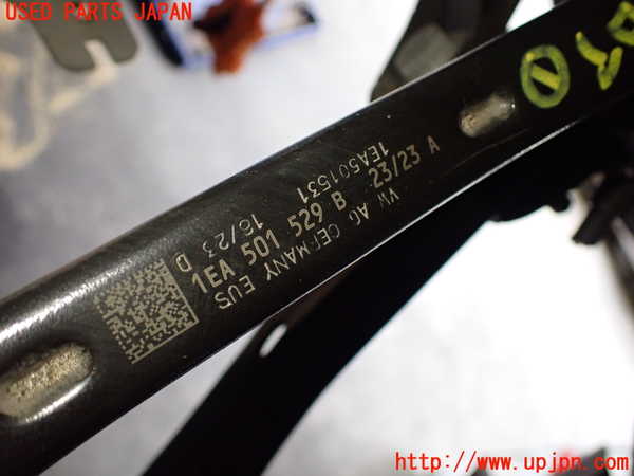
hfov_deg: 60.0
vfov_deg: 46.8
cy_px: 238
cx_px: 317
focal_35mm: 30
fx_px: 549
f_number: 2.3
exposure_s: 1/125
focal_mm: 5.4
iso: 500
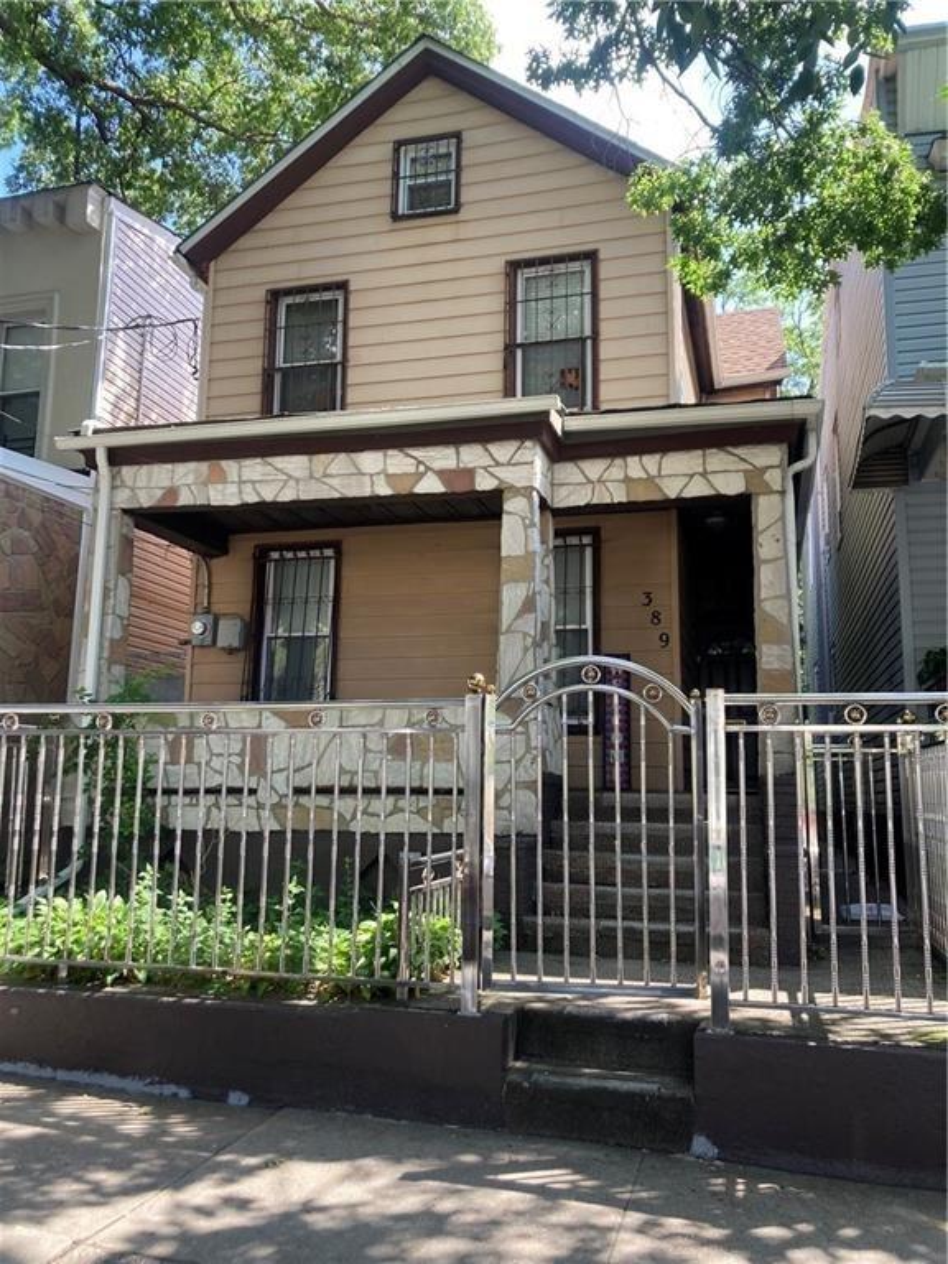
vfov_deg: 63.4
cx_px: 474
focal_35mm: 28
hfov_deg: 49.7
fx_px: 1022
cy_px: 632
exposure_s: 1/160
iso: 20
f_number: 1.8
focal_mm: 3.99
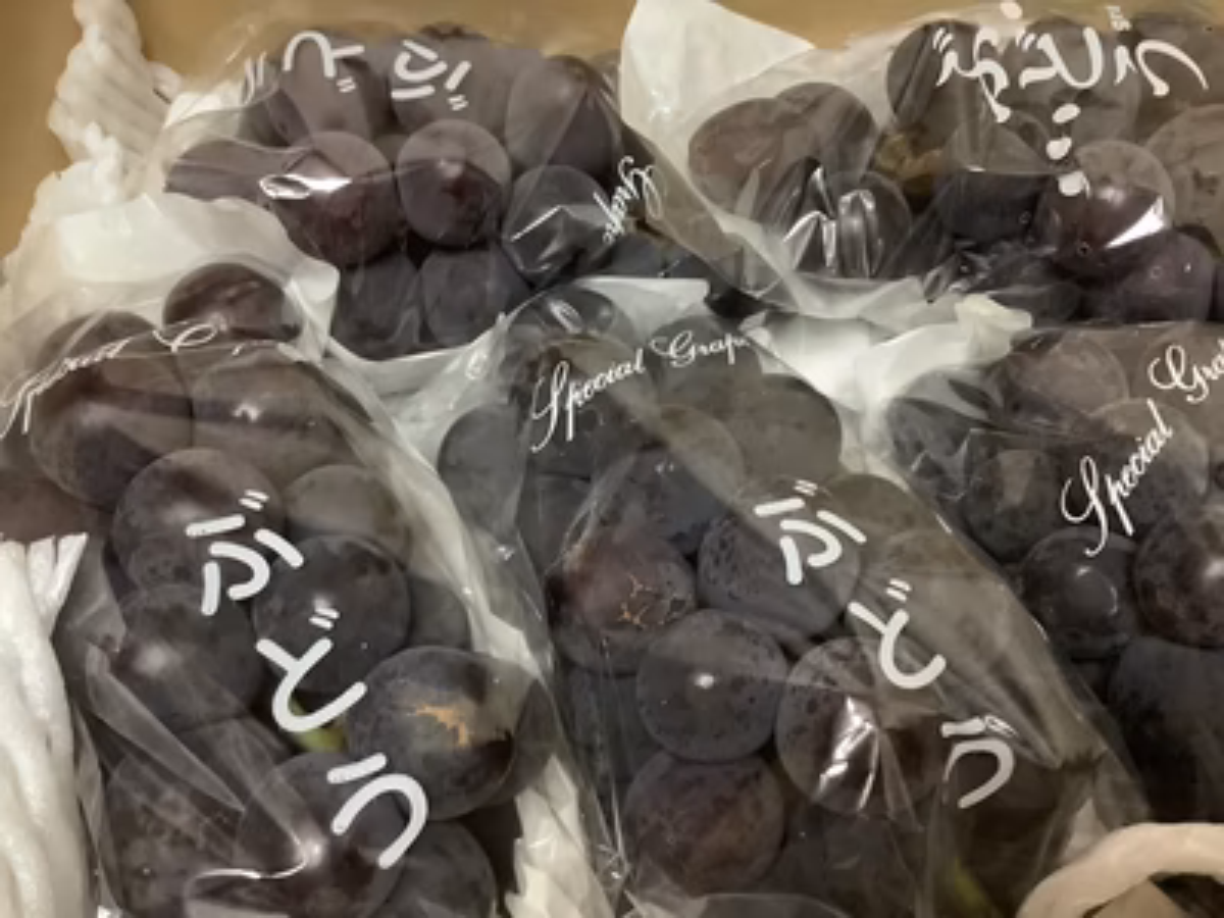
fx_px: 1096
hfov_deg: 58.4
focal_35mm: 31
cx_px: 612
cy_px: 459
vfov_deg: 45.4
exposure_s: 1/30
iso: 640
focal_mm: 3.3
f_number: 2.4
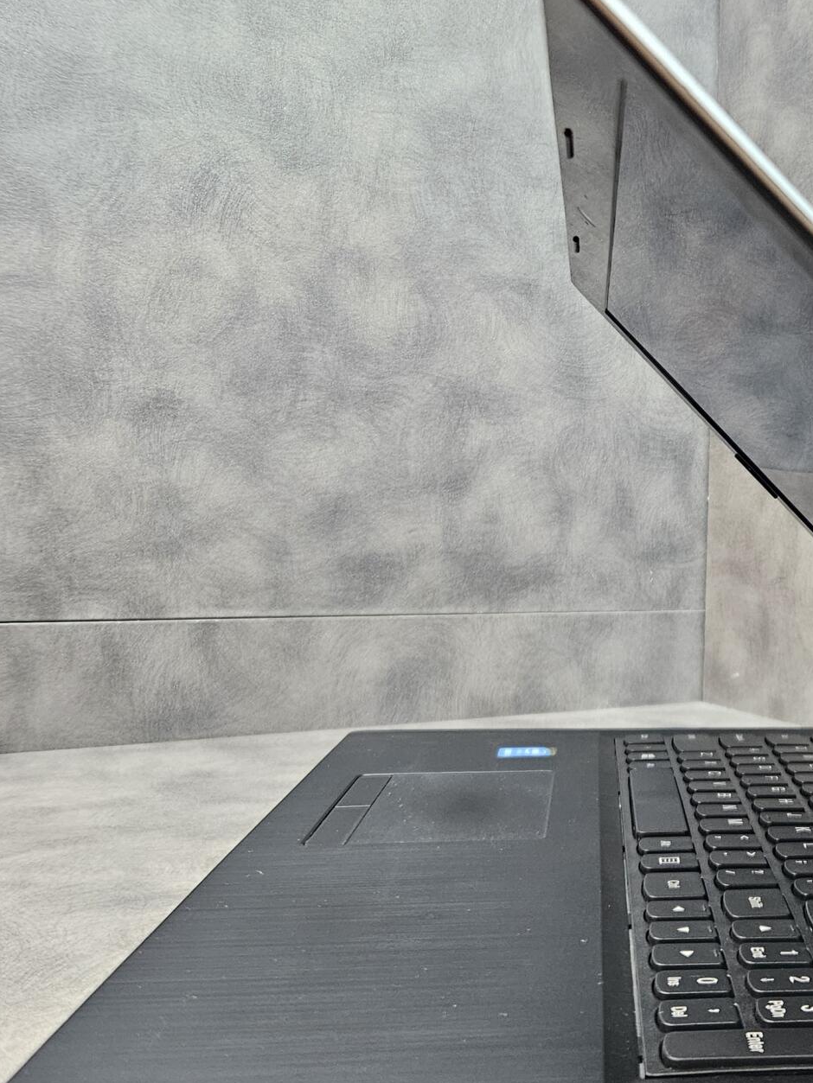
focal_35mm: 47
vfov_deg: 40.4
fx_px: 1472
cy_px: 494
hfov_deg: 29.2
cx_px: 781
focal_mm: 5.4
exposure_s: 1/142
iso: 400
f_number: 1.8
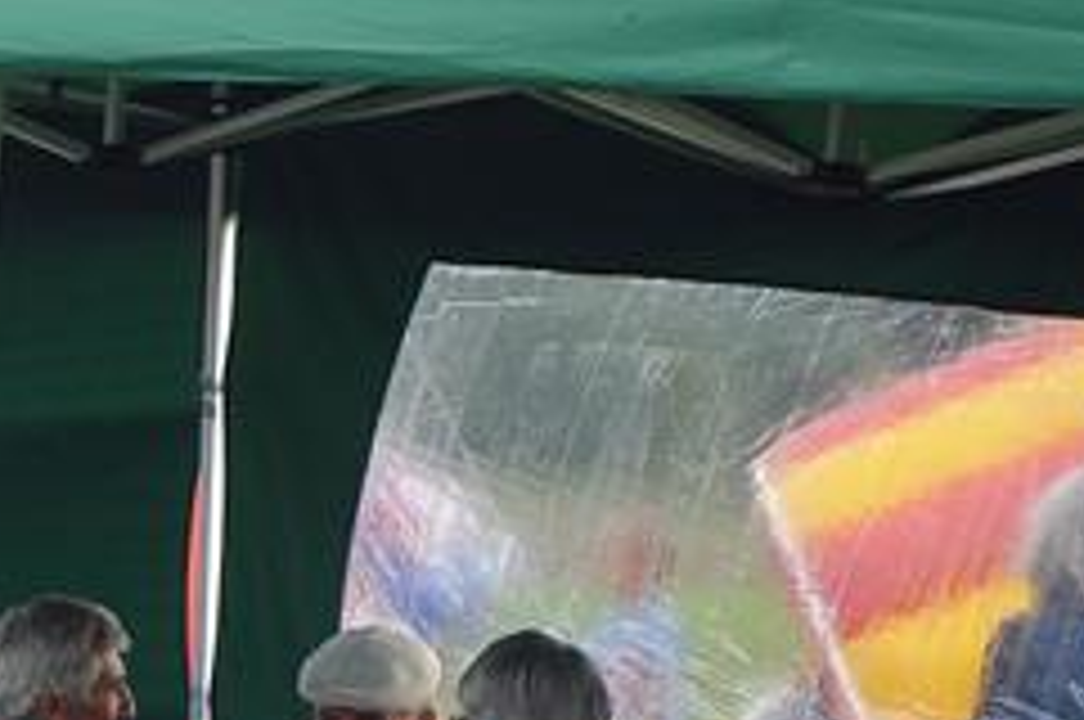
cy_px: 907
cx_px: -180
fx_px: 11126
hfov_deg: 5.6
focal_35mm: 370
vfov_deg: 3.7
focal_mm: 70
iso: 400
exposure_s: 1/400
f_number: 5
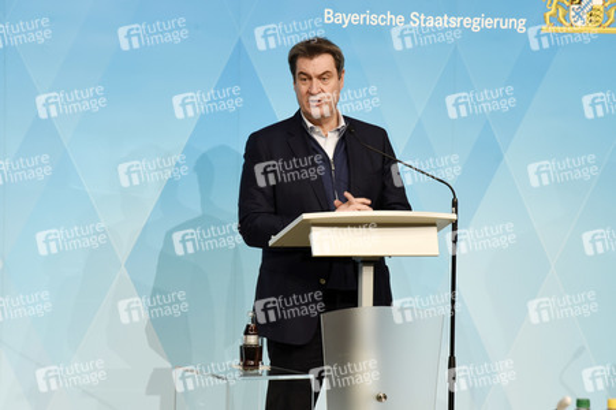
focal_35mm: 120
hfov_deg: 17.1
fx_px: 2052
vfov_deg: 11.4
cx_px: 308
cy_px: 205
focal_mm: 120
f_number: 6.3
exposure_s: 1/60
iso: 1250
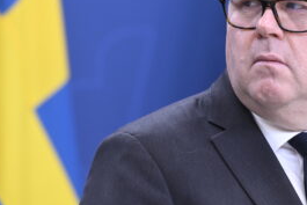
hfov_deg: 6.9
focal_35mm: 297
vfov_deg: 4.6
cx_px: 169
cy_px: 47
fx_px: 2534
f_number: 4
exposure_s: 1/250
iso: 2000
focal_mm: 175
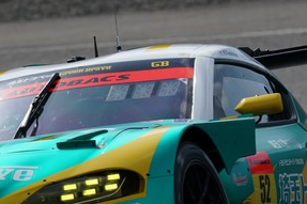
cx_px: 91
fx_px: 10602
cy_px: 115
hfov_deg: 1.7
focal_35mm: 1244
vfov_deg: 1.1
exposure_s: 1/640
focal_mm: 496
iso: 200
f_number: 10
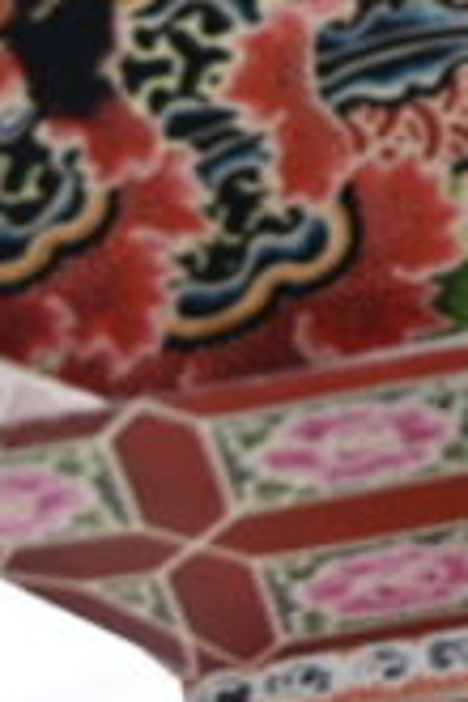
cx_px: 1898
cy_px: -340
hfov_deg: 5.2
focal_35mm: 233
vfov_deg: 8.6
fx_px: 4543
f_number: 5.6
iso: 400
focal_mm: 32
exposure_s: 1/125
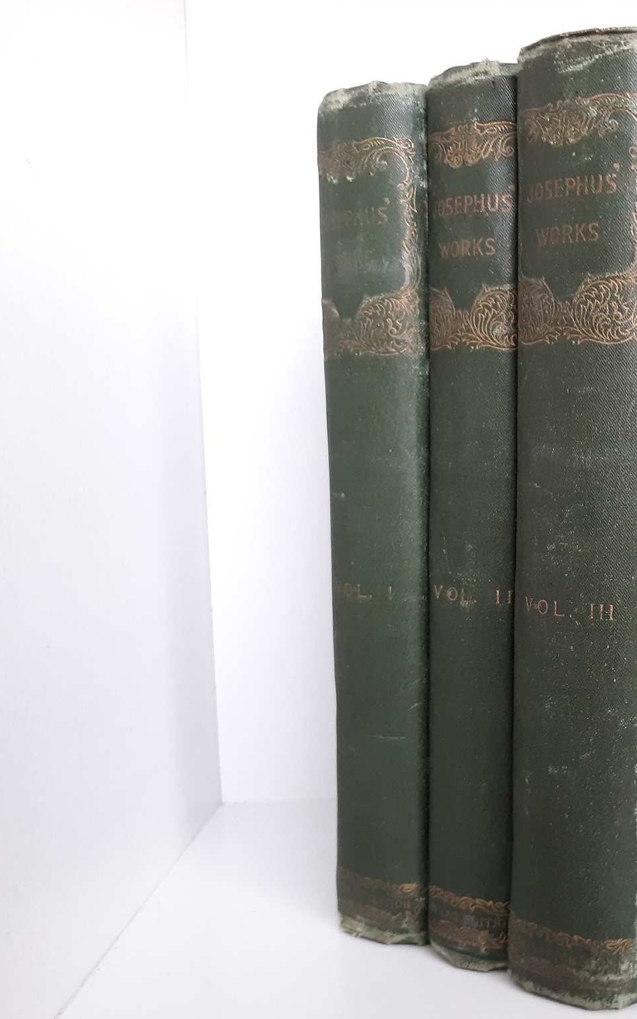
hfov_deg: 29.8
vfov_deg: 49.3
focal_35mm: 40
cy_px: 512
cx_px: 642
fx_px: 1111
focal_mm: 3.7
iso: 200
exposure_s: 1/33
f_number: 1.7
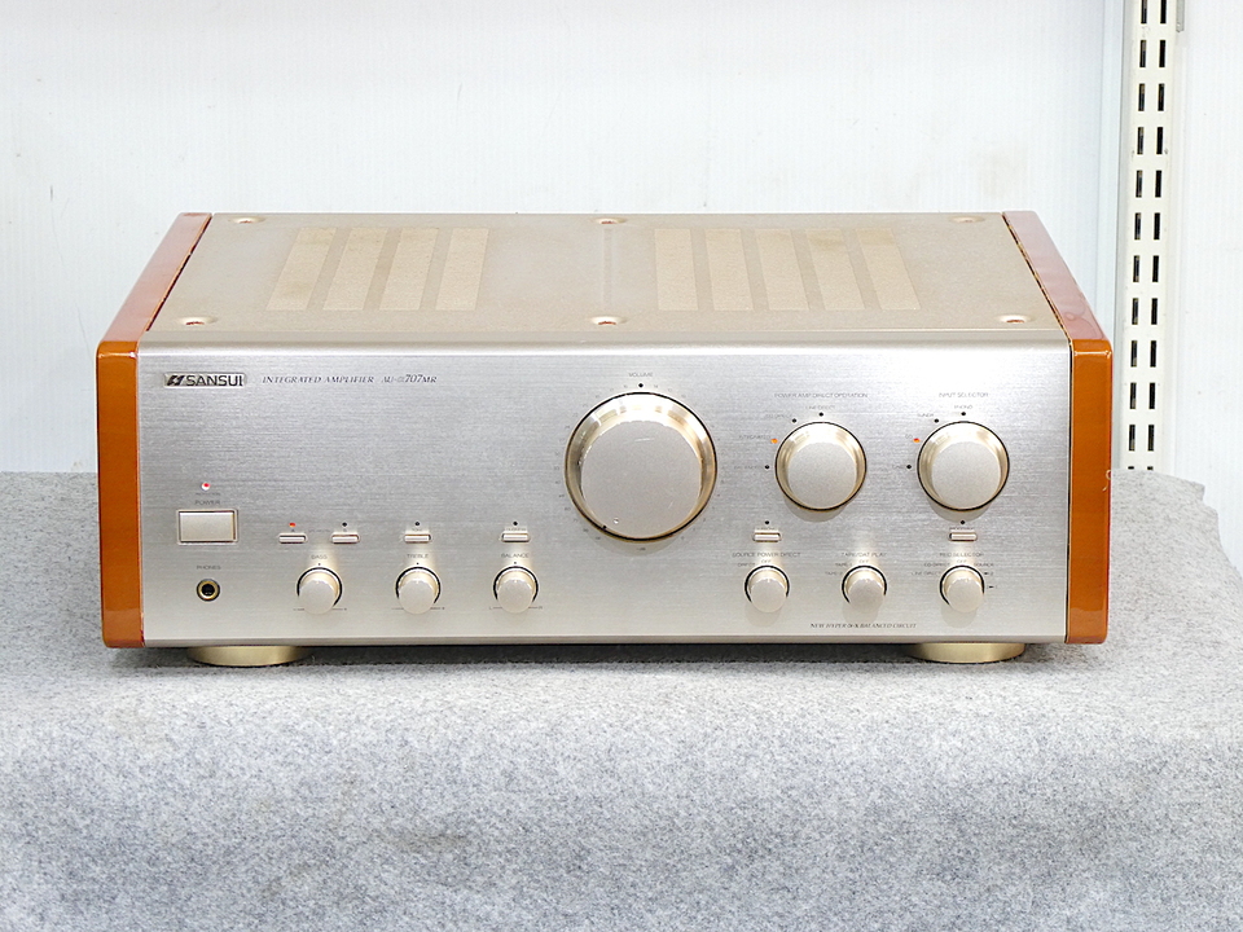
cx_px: 622
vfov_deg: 12.0
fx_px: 4453
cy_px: 466
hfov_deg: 15.9
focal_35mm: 124
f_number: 5.2
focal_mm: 22.3
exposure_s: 1/10
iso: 200
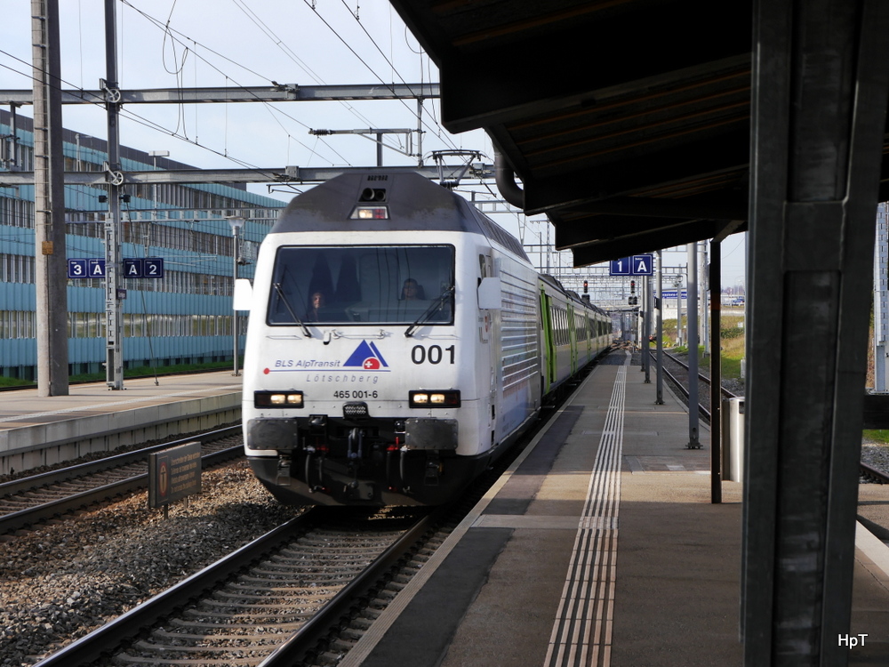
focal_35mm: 84
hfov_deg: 23.3
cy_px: 334
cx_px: 444
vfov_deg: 17.6
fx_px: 2157
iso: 160
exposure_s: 1/250
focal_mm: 42
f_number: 8
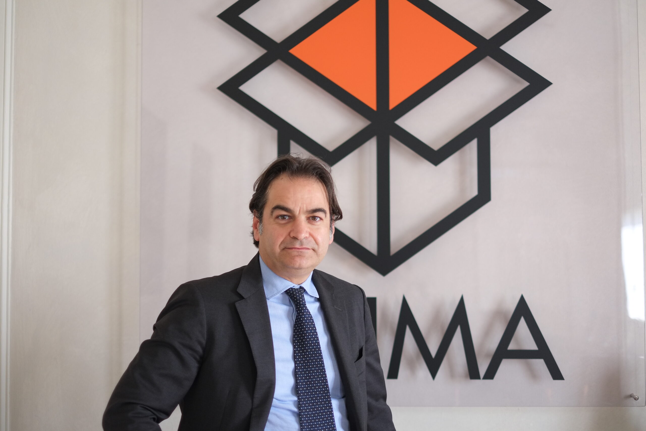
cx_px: 323
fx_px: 951
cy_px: 216
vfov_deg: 25.5
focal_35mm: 53
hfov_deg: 37.5
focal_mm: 35
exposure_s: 1/500
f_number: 1.4
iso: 640
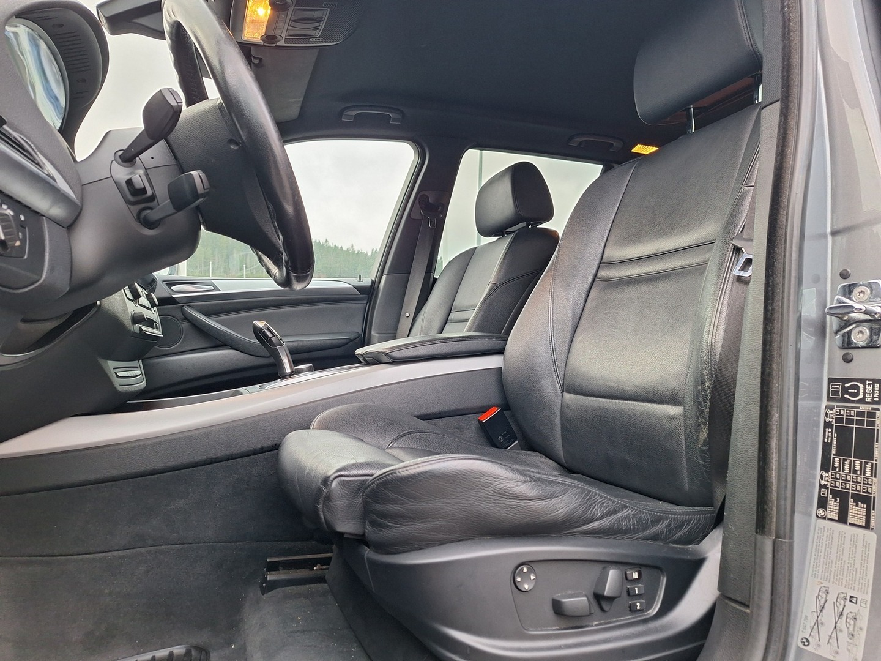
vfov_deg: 58.9
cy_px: 330
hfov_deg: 73.9
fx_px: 585
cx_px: 440
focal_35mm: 23
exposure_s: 1/50
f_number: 1.8
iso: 160
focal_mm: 5.54
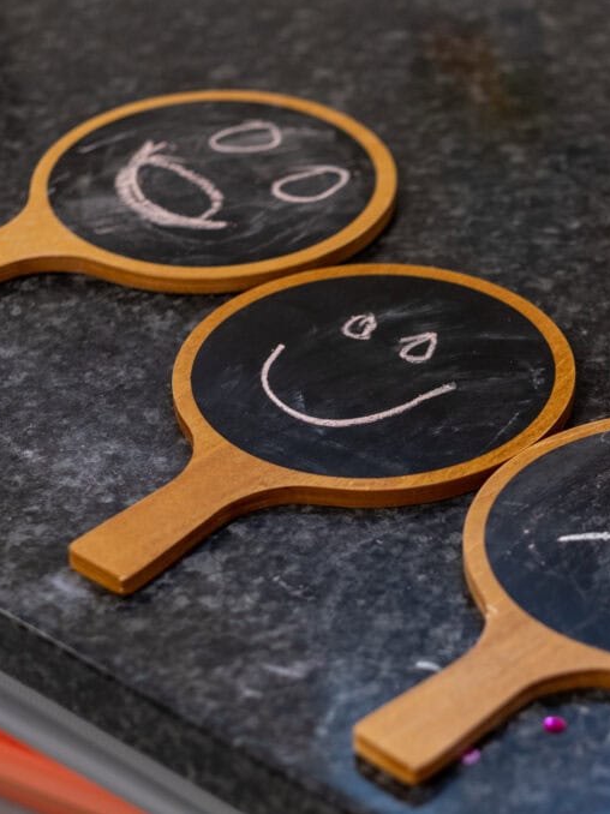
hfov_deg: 12.1
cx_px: 500
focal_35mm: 122
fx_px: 2868
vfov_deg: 16.2
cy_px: 405
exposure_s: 1/100
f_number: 2.2
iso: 320
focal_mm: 56
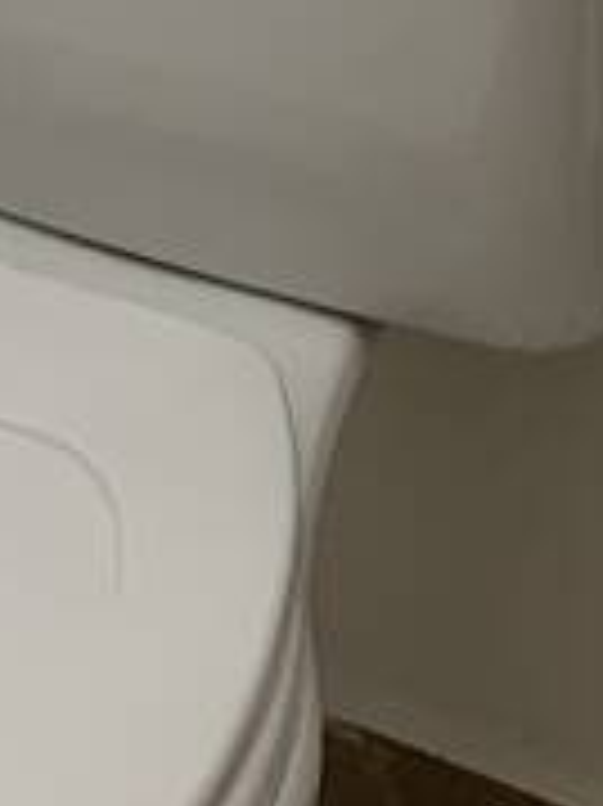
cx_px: 364
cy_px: -1477
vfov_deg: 10.0
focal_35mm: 157
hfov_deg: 9.4
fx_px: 3651
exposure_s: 1/60
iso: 50
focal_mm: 4.25
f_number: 1.8
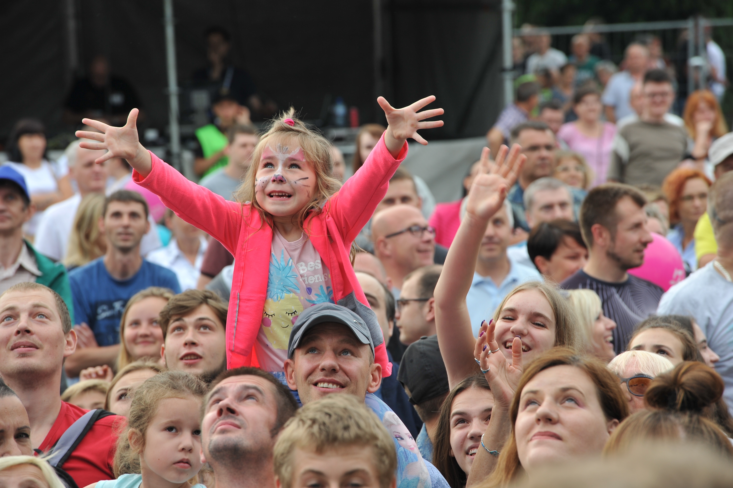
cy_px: 244
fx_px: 4070
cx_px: 366
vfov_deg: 6.9
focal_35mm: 200
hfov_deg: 10.3
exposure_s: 1/160
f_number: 8
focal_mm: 200
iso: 400
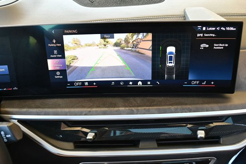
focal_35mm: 36
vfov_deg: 36.9
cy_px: 82
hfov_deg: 53.1
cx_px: 123
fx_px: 246
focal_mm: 18
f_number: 3.5
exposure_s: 1/125
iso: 1000
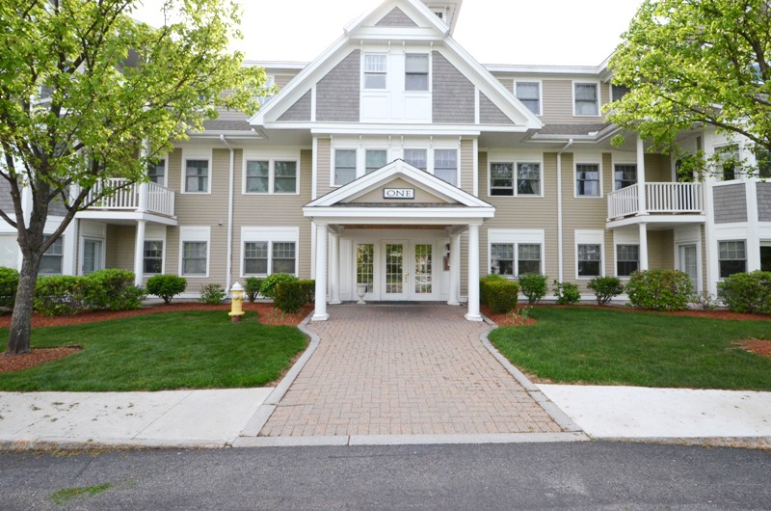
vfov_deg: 77.1
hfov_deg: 100.5
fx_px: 321
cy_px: 256
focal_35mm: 15
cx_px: 386
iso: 1600
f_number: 11
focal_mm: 10
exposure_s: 1/500
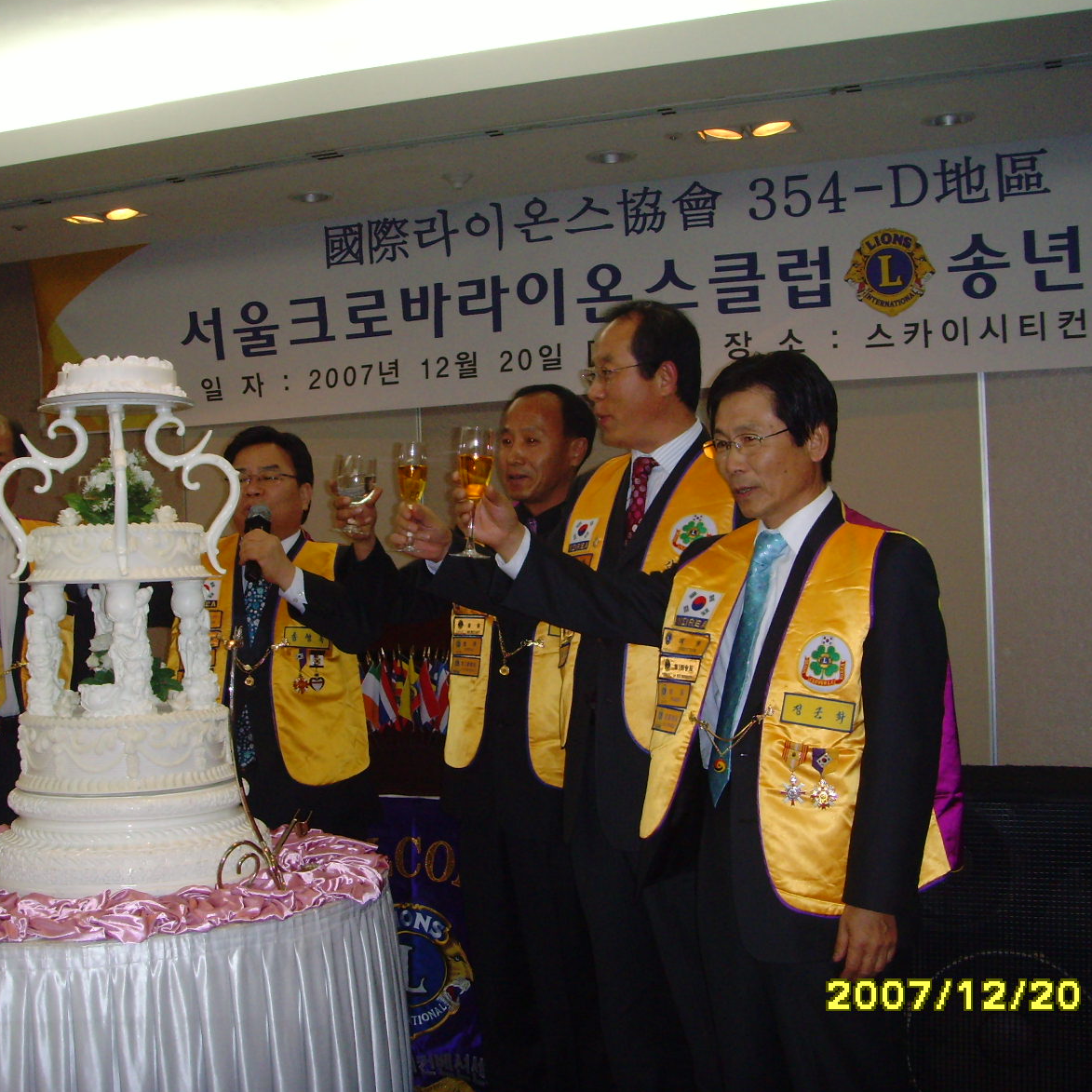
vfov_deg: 36.1
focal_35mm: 47
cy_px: 552
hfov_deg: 36.0
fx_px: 1677
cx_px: 453
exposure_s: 1/45
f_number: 3.5
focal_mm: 6.6
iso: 200
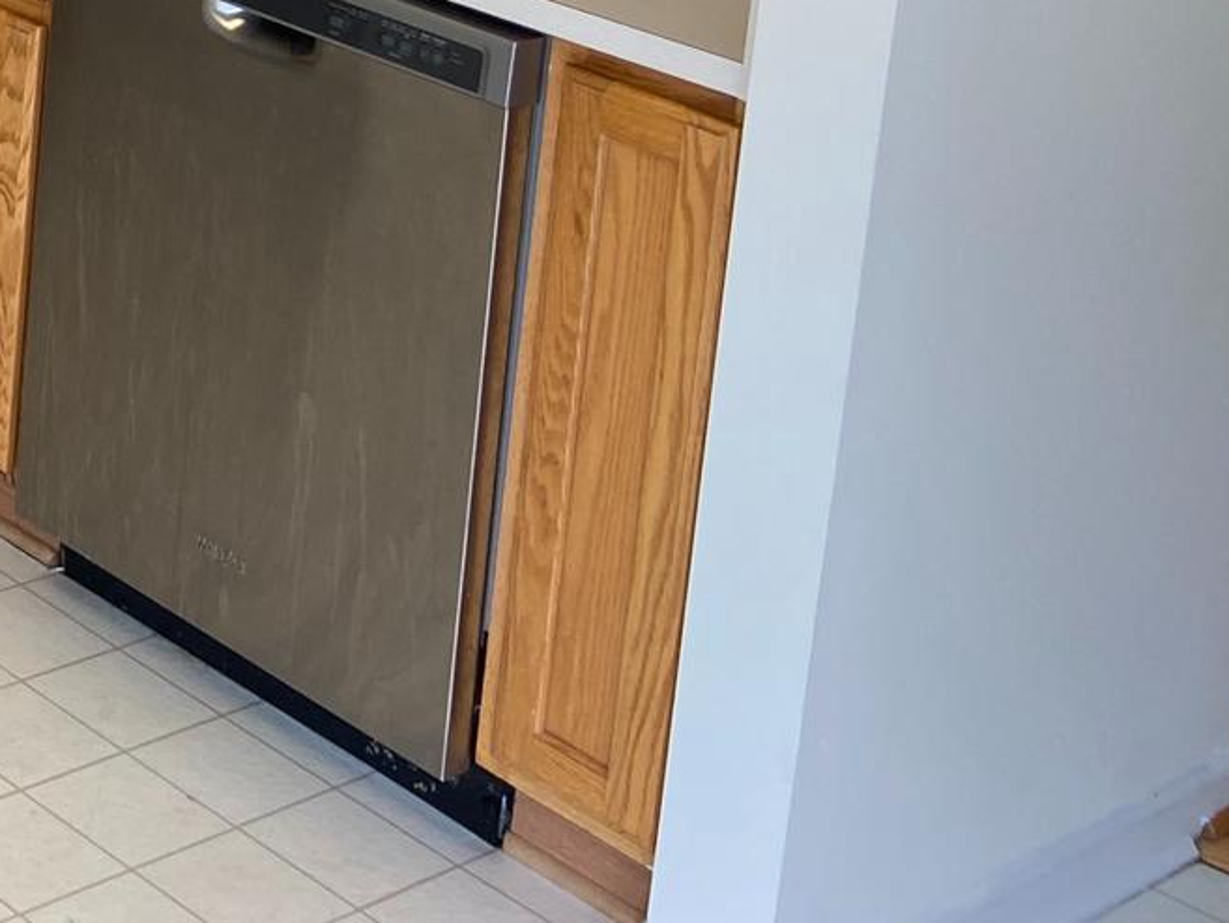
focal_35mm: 81
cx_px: -546
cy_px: -455
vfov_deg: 16.6
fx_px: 2876
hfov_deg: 20.9
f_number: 1.8
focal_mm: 4.25
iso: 80
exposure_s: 1/60
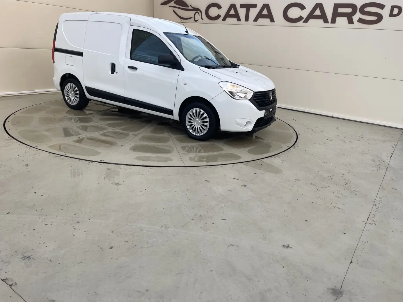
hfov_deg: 67.3
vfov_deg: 53.0
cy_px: 146
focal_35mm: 26
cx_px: 203
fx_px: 303
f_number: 1.6
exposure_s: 1/287
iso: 32
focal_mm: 5.1
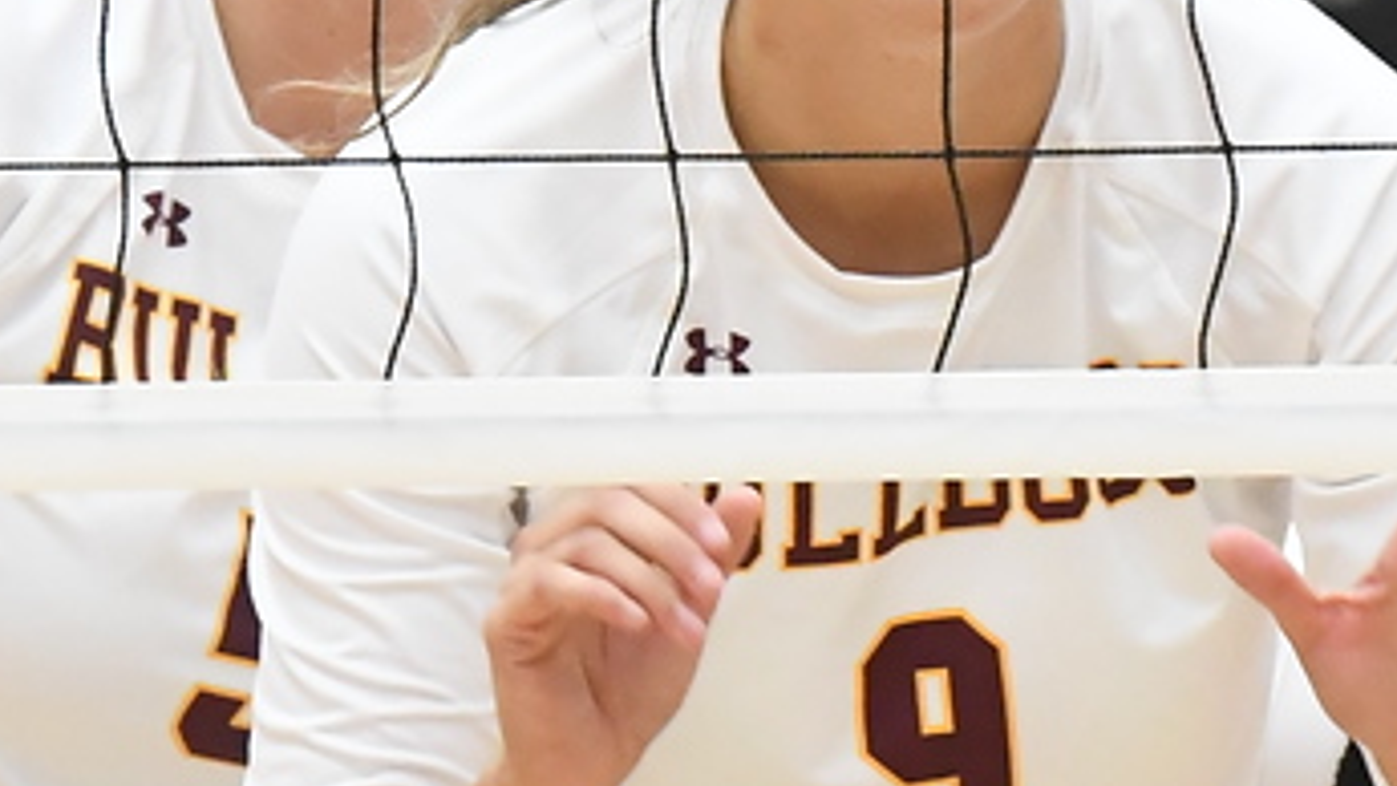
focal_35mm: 1457
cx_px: 1276
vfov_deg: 0.8
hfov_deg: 1.5
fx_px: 53967
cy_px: 545
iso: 4000
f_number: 5.6
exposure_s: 1/200
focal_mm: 200
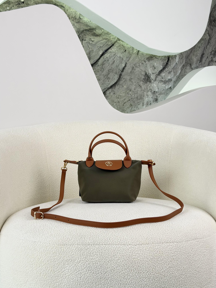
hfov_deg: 30.3
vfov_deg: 39.7
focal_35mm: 48
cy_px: 144
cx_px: 108
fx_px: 399
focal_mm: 6.76
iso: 50
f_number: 1.78
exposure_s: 1/210
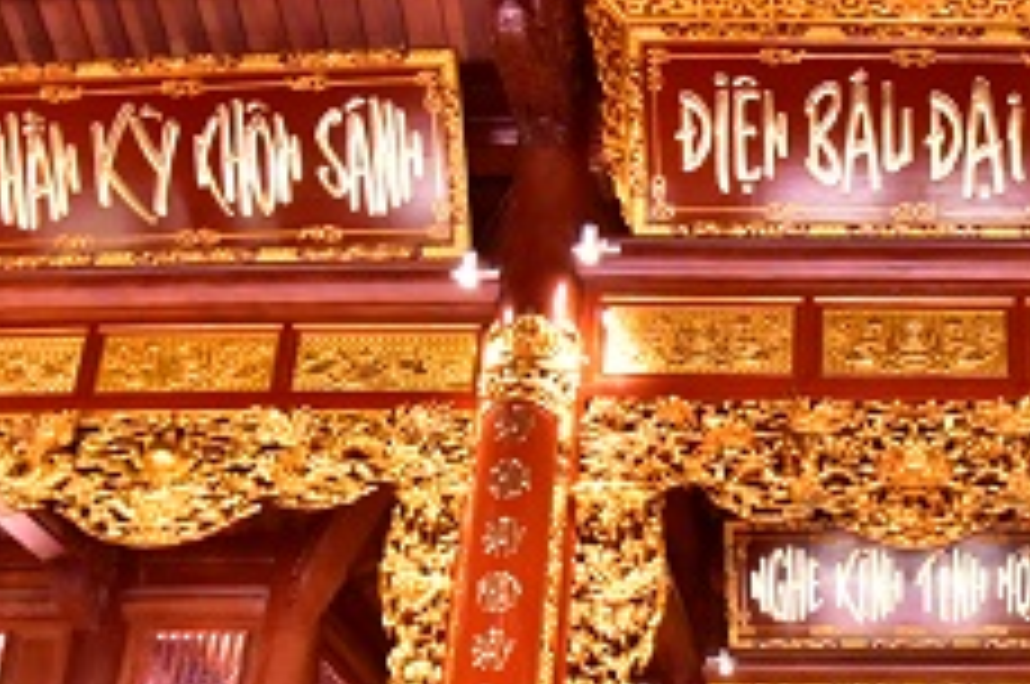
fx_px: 1200
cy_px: 896
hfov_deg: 43.1
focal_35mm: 42
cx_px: 900
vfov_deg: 26.7
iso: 3600
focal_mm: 16
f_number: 9
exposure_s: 1/15
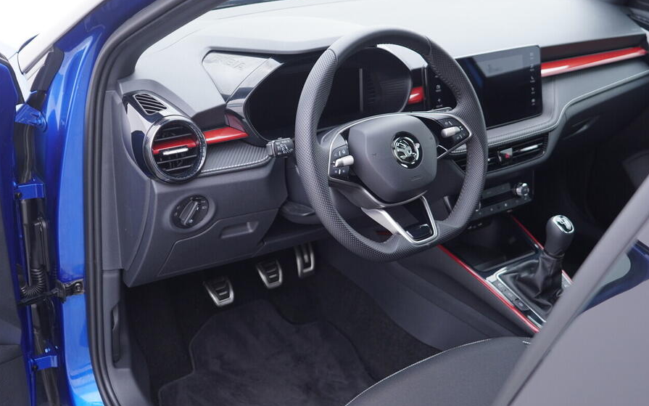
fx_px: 743
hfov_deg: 47.2
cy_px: 210
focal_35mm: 42
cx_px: 327
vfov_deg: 30.5
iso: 250
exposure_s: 1/40
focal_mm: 24
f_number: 2.8
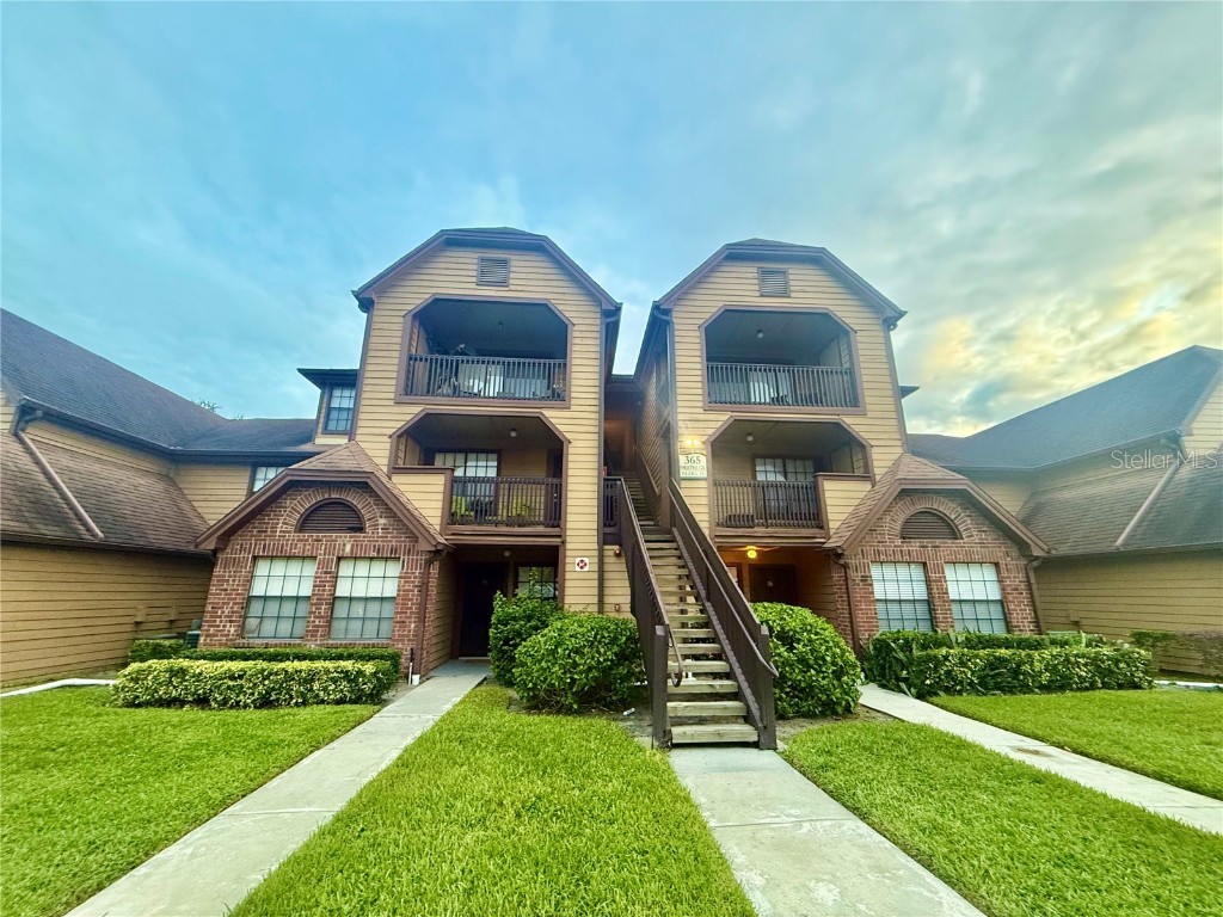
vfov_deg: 85.7
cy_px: 458
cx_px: 612
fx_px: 495
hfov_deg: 102.1
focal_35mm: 14
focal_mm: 2.22
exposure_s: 1/97
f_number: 2.2
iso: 400
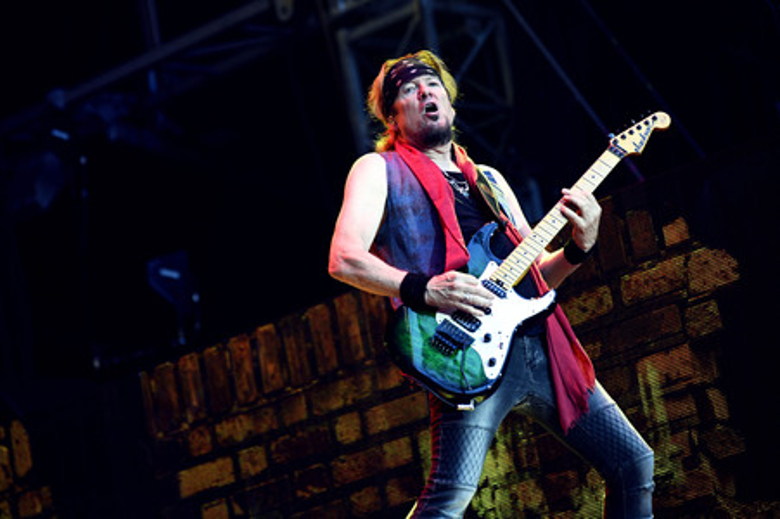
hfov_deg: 17.2
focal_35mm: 119
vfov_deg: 11.5
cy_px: 260
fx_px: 2576
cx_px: 390
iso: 1100
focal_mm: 119
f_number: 2.8
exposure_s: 1/400
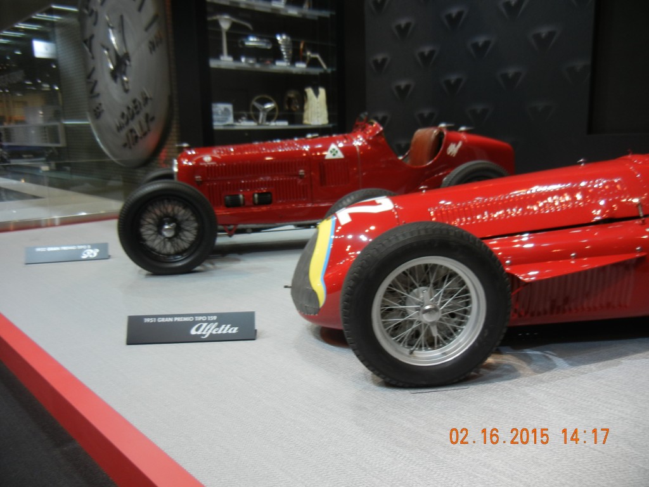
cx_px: 324
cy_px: 244
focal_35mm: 30
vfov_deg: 46.8
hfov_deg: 60.0
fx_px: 562
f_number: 3.5
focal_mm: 5.4
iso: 160
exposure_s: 1/80
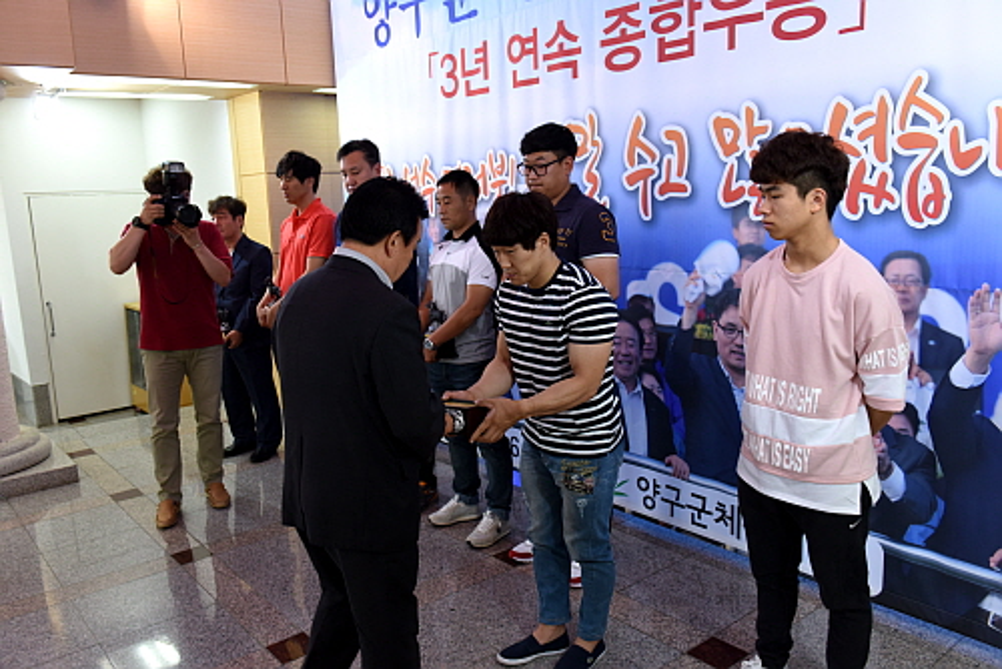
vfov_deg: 45.0
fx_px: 808
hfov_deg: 63.6
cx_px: 501
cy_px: 334
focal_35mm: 29
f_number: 5.6
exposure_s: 1/80
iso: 800
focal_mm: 29
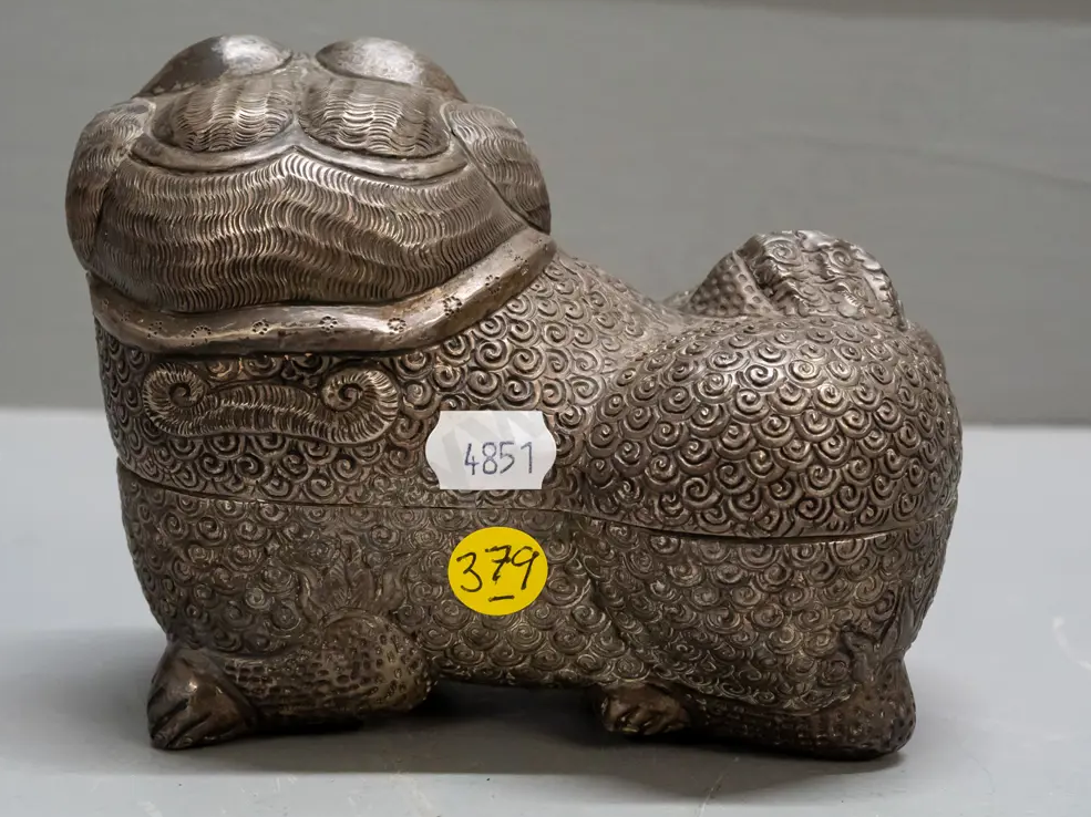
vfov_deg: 28.0
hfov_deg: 36.8
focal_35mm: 52
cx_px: 529
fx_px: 1638
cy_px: 406
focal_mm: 25
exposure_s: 1/100
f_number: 5.6
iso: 3200
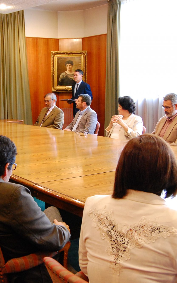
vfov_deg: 37.7
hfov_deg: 23.8
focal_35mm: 54
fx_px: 415
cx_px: 44
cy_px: 143
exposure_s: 1/25
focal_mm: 23
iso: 1600
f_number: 5
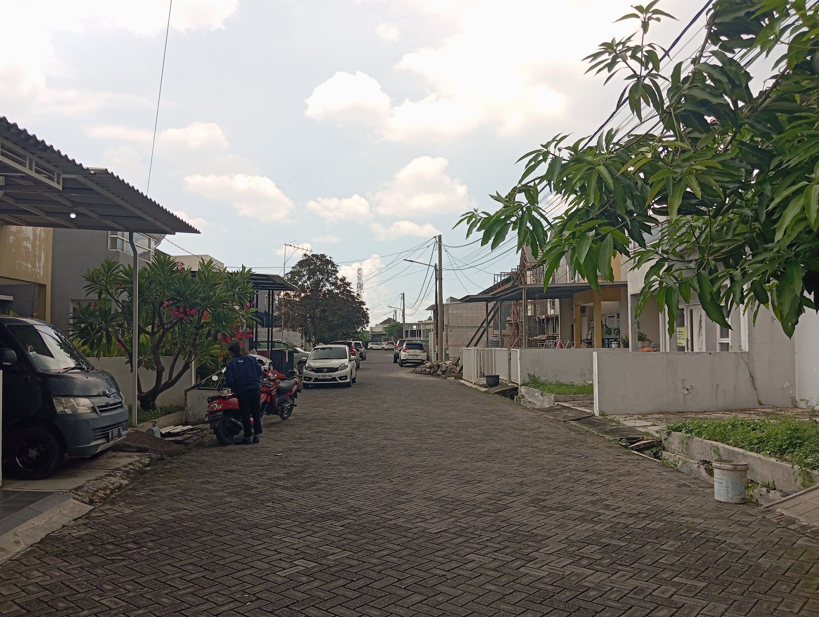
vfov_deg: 49.9
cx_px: 410
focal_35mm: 28
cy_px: 308
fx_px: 663
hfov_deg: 63.4
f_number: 1.8
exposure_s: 1/630
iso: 54
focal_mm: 4.22
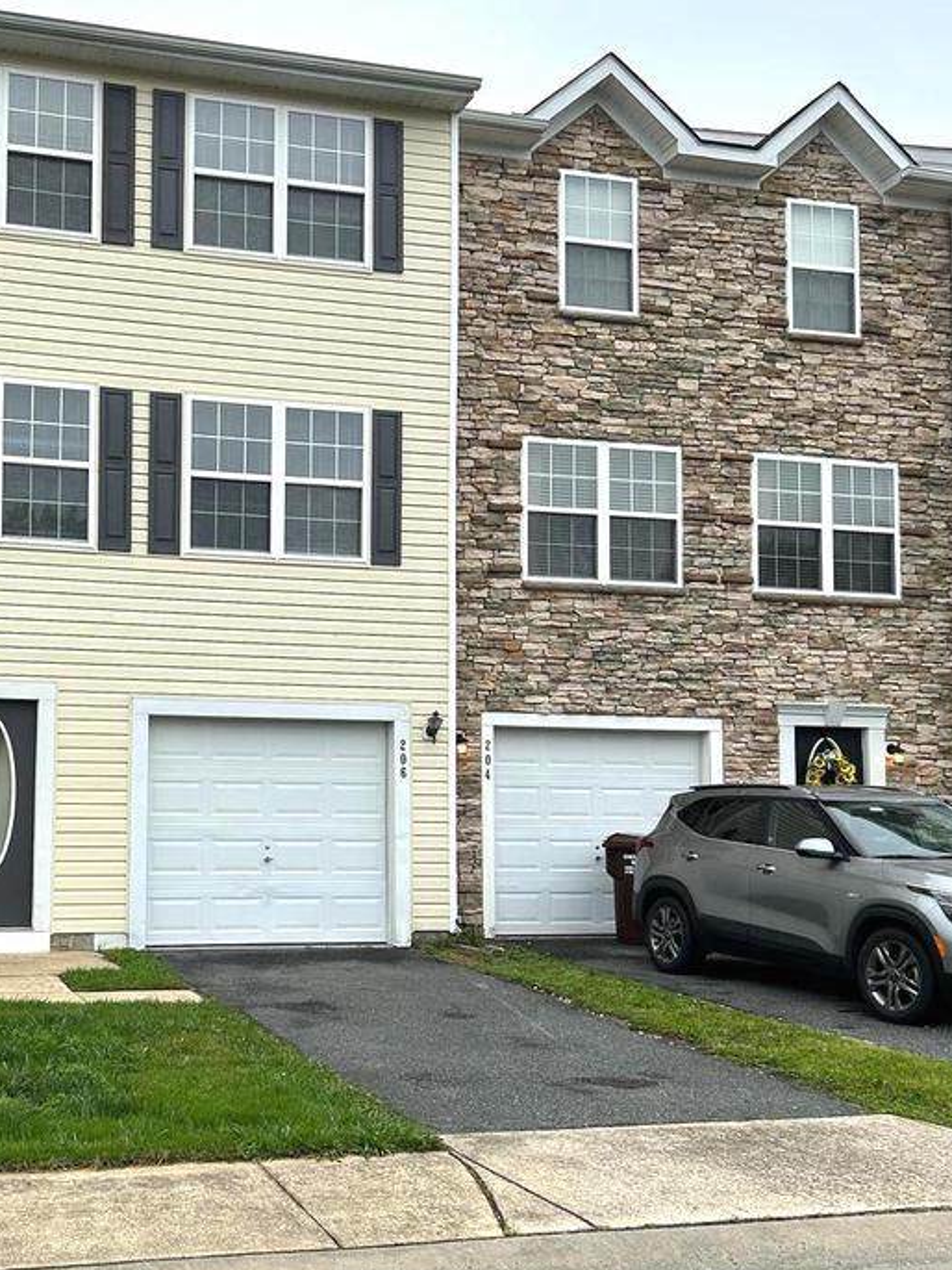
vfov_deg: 45.7
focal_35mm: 41
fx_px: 1503
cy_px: 690
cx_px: 237
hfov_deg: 34.4
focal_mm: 5.7
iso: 50
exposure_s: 1/1224
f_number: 1.5
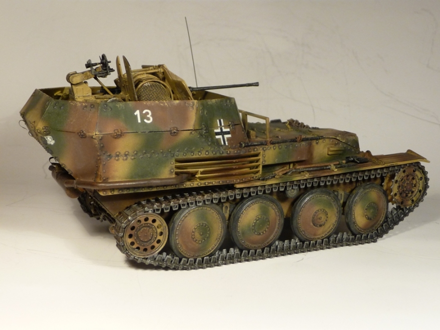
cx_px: 220
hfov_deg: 42.1
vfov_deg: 32.2
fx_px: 572
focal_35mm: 45
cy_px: 165
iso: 200
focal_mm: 7.6
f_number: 4.1
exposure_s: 1/30
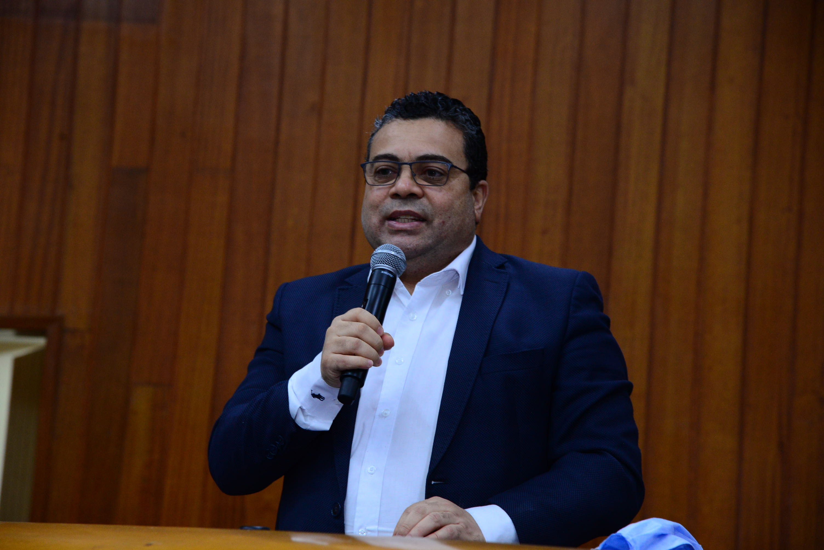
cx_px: 412
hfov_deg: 20.8
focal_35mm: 98
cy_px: 275
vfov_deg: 14.0
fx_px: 2244
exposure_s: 1/60
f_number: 5.6
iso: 1600
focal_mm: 98
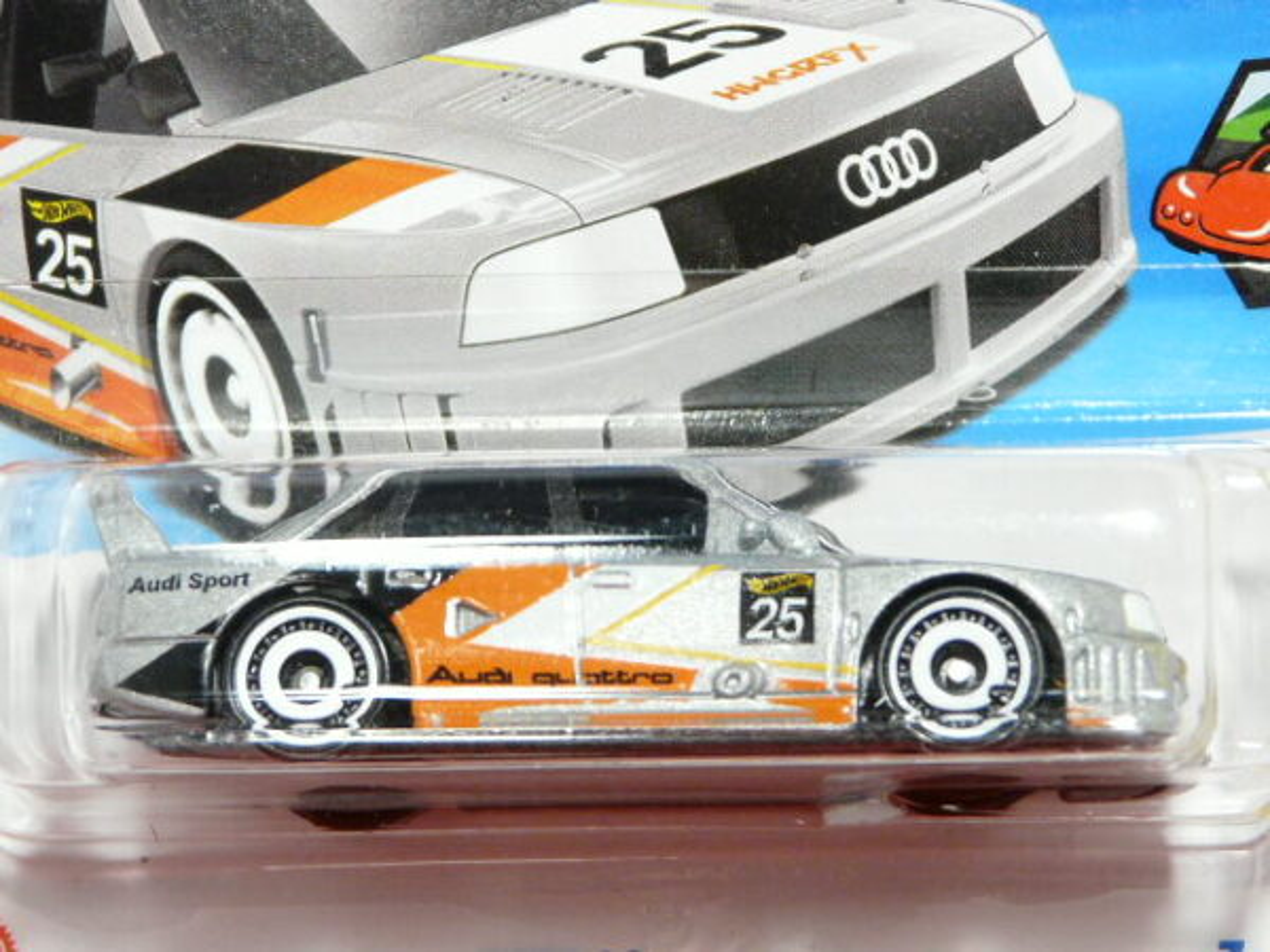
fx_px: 5613
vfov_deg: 9.7
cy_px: 476
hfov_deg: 12.9
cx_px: 635
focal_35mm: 153
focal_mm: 15.8
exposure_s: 1/20
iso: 200
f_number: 3.6
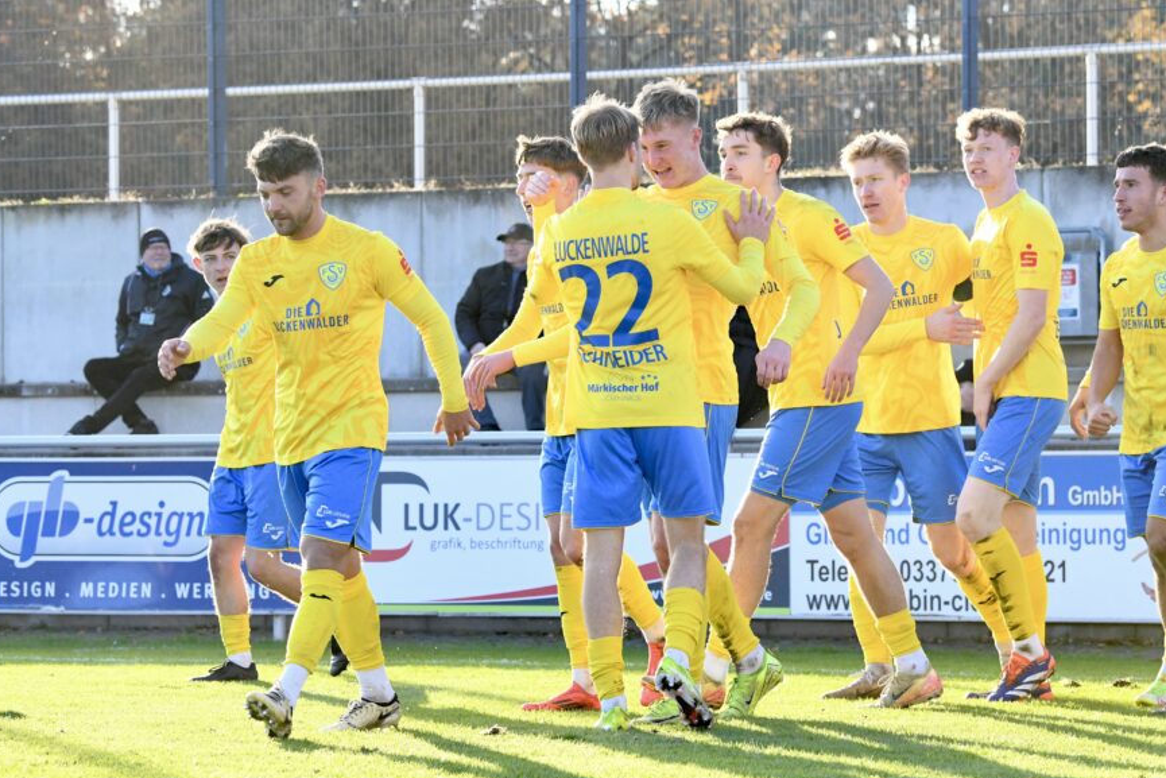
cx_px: 631
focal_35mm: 142
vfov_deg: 9.7
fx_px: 4600
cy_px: 353
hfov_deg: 14.4
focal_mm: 120
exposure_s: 1/1600
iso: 4000
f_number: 7.1
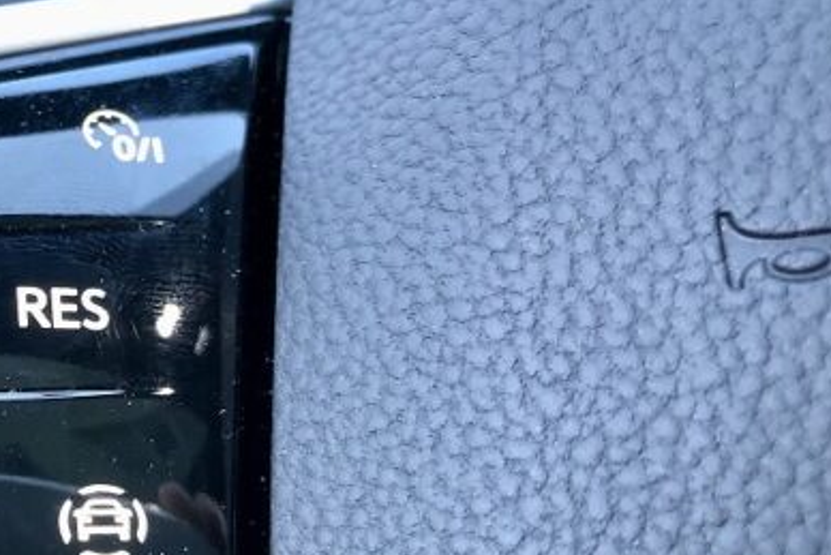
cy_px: 296
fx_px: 1385
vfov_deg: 22.6
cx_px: -13
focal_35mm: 60
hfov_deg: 30.8
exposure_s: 1/24
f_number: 1.8
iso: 40
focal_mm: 4
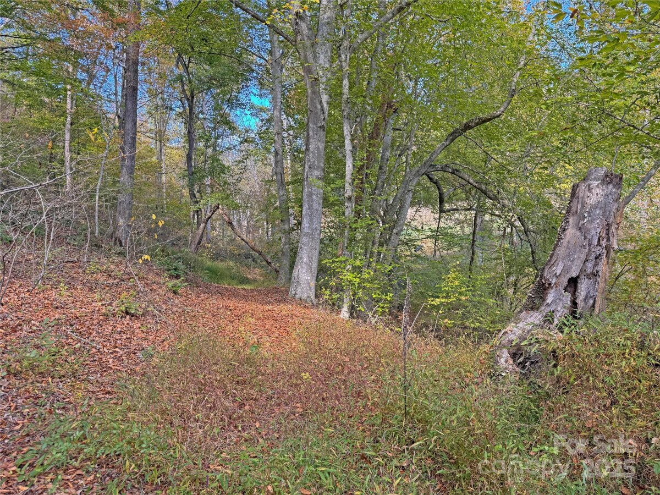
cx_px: 330
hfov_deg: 71.6
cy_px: 248
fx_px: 458
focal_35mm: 24
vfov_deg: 56.8
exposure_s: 1/149
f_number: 1.78
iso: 100
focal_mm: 6.76
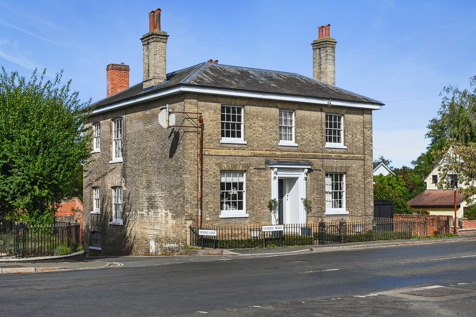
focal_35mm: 50
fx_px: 661
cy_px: 158
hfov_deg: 39.6
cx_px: 238
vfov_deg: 26.9
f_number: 9
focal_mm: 50
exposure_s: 1/1000
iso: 400
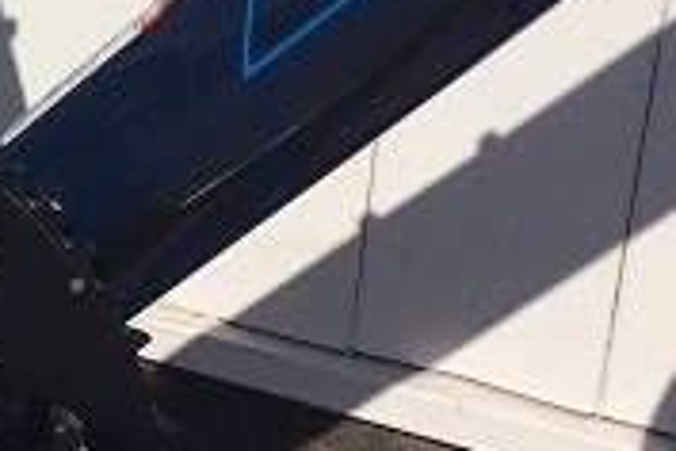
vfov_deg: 11.2
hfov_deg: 15.3
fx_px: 2291
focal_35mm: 122
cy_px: 164
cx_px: -378
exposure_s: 1/4785
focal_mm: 3.3
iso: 32
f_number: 2.4
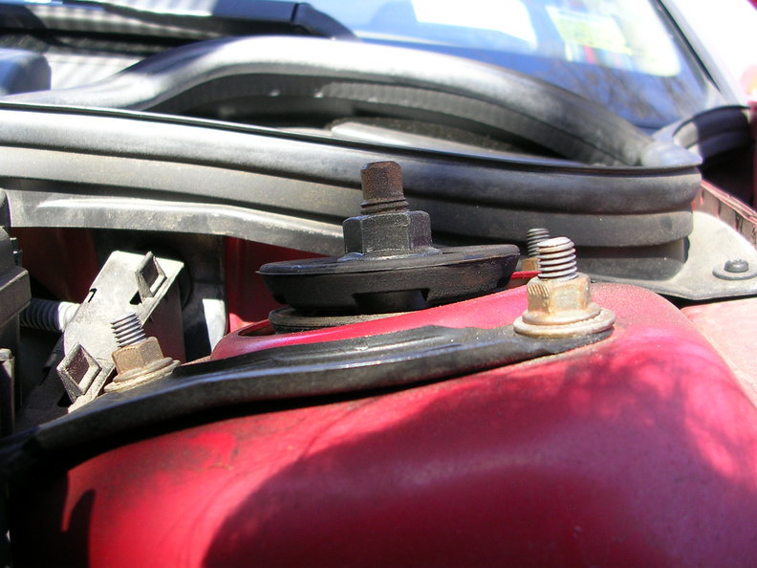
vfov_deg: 37.7
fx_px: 831
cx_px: 378
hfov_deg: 49.0
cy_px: 284
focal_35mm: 38
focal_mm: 5.8
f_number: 2.8
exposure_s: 1/108
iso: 50
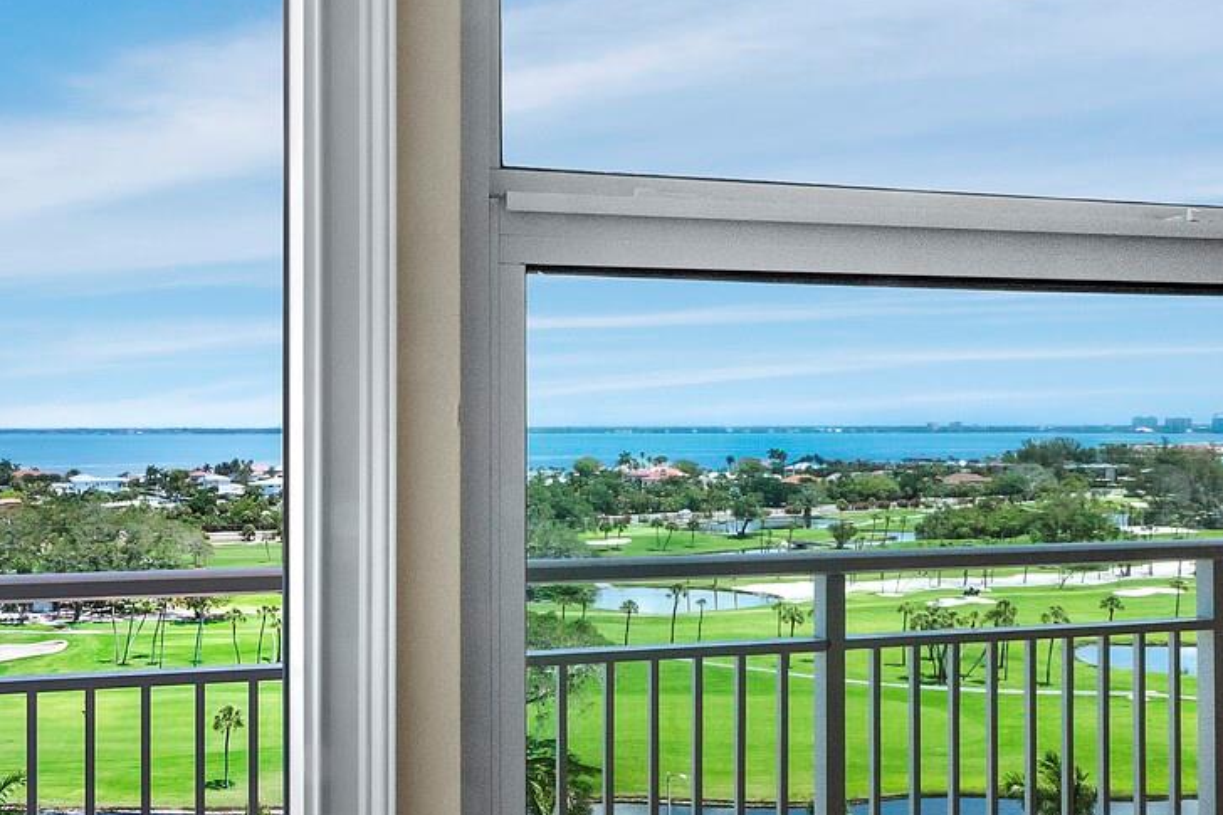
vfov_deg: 41.1
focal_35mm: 32
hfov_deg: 57.5
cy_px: 408
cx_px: 416
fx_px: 1087
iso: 400
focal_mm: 7
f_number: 11
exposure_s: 1/80
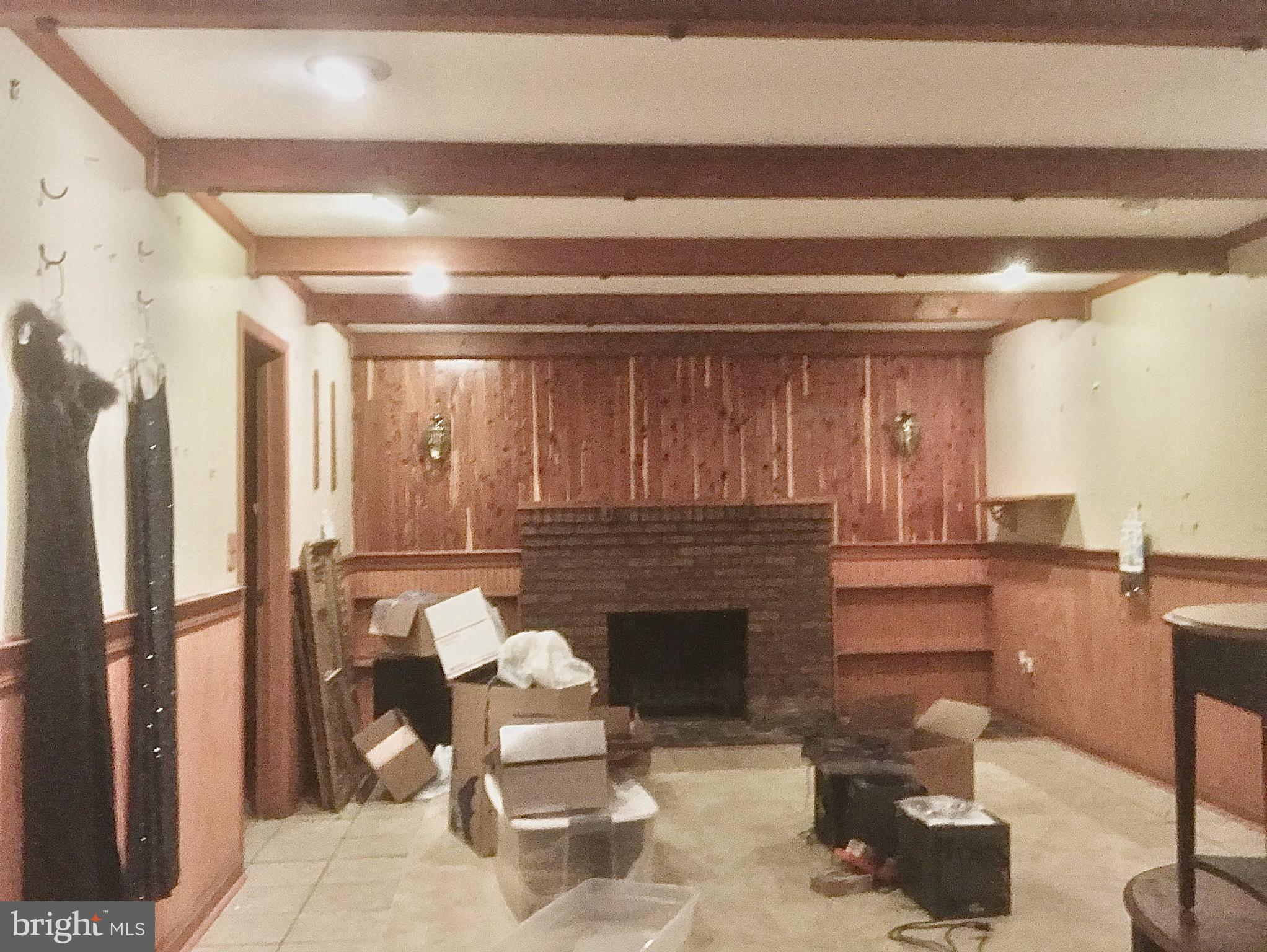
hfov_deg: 56.8
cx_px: 634
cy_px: 476
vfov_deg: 44.2
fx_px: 1172
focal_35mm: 32
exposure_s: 1/30
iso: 160
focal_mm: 2.9
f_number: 2.2
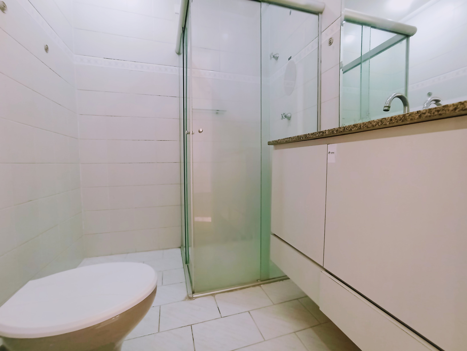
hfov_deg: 94.5
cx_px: 234
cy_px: 176
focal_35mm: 16
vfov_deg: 78.1
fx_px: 216
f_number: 2.2
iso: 190
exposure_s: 1/60
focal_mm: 1.65
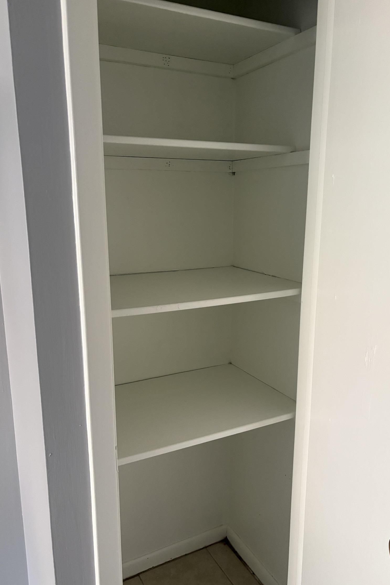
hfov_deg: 46.4
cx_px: 201
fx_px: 455
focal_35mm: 28
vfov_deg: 65.5
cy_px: 301
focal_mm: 5.96
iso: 400
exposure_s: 1/60
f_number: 1.6
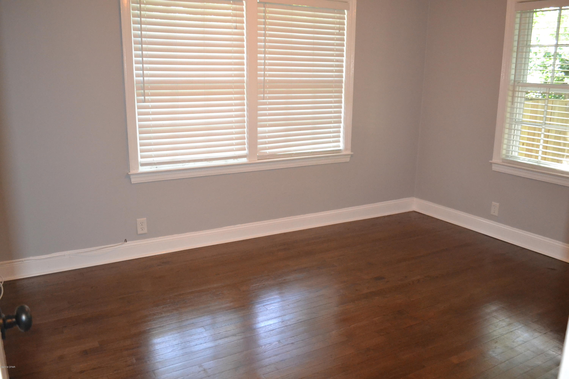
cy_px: 190
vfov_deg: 43.6
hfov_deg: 61.9
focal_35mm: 30
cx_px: 284
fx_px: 474
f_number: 3.8
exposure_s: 1/60
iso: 3200
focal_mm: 20
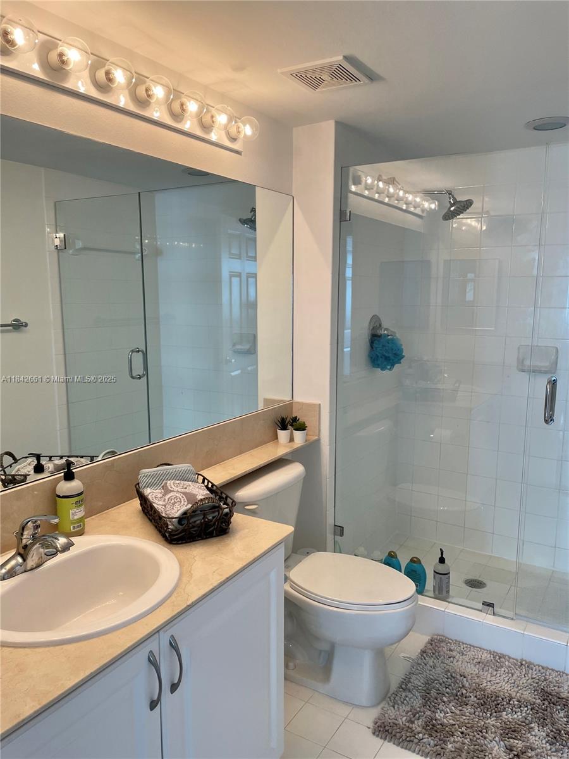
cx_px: 284
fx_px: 570
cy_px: 380
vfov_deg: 67.3
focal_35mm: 26
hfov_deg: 53.1
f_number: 1.6
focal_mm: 4.2
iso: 64
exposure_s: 1/120
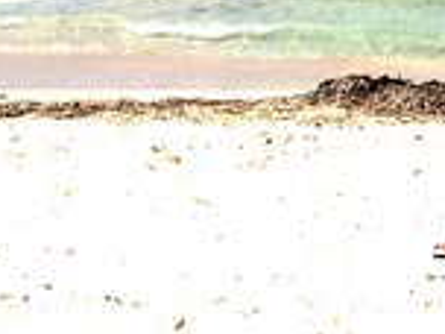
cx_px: 688
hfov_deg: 14.9
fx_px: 1568
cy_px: -272
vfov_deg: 11.3
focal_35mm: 122
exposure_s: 1/5128
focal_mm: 4.15
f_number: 2.2
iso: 32
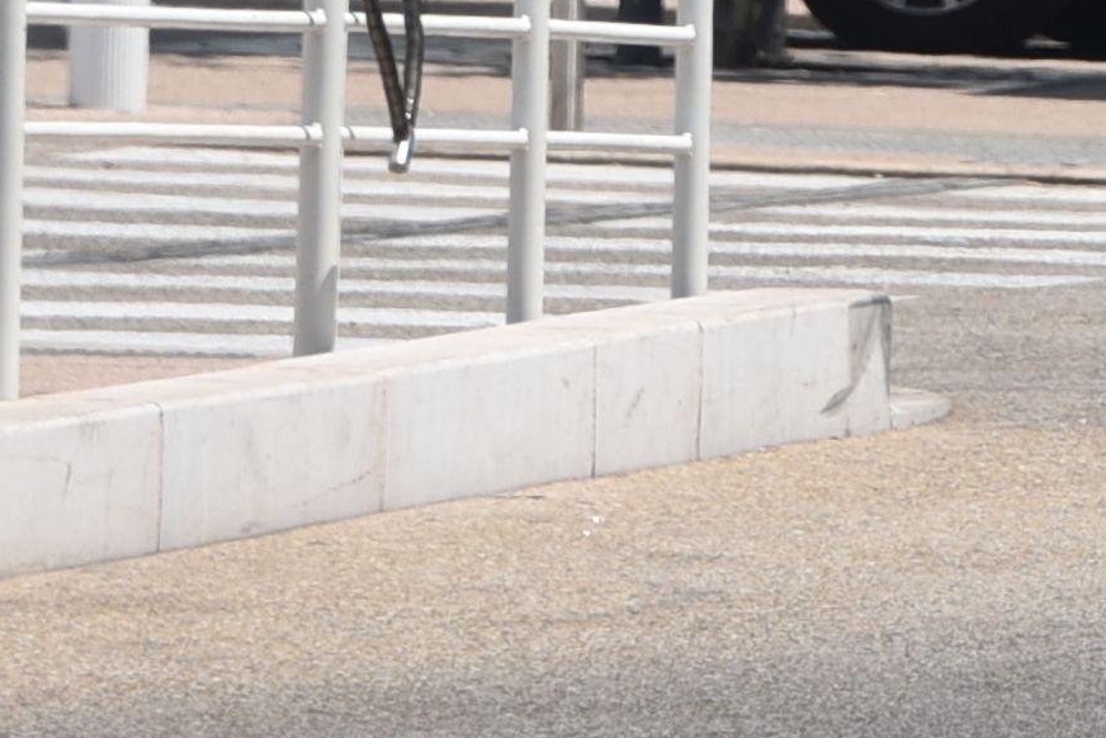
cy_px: -836
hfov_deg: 2.2
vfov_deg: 1.5
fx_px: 28610
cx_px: 2137
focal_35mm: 931
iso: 100
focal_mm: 135
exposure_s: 1/500
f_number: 5.6
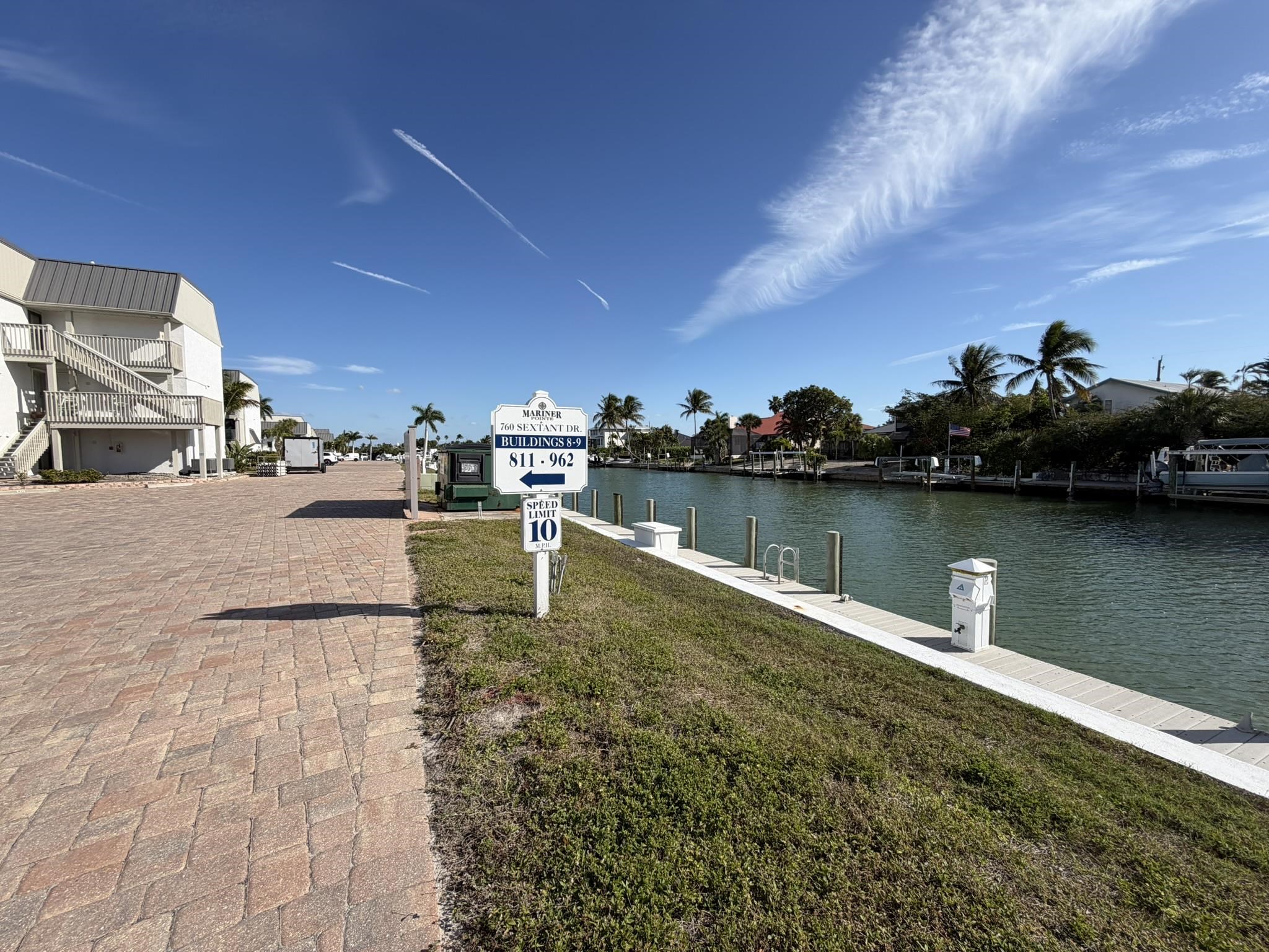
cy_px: 476
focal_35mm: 14
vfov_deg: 85.7
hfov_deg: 102.1
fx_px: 513
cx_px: 634
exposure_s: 1/1189
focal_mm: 2.22
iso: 20
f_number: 2.2
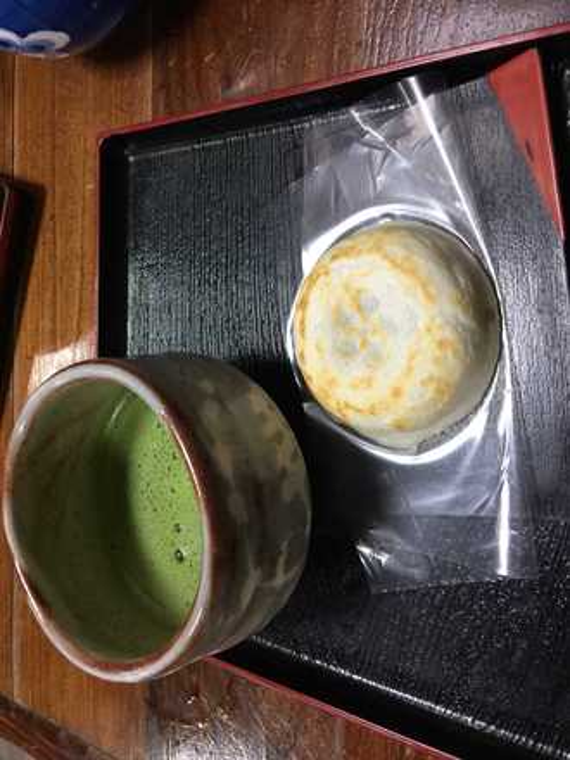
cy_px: 380
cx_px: 285
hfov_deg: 48.2
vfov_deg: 61.7
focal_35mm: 29
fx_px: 637
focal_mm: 4.15
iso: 80
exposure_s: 1/15
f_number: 2.2
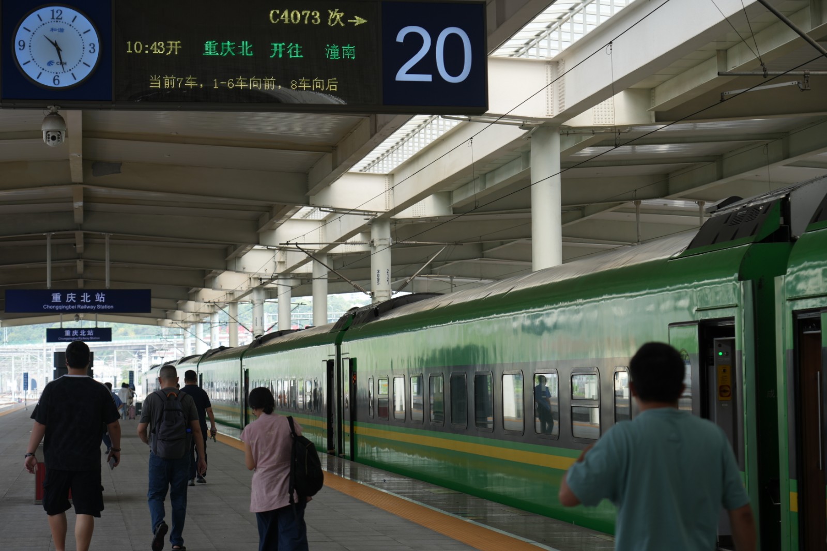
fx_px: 1837
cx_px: 414
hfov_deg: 25.4
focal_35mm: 80
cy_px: 276
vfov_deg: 17.1
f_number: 5
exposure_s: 1/125
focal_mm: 80
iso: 100
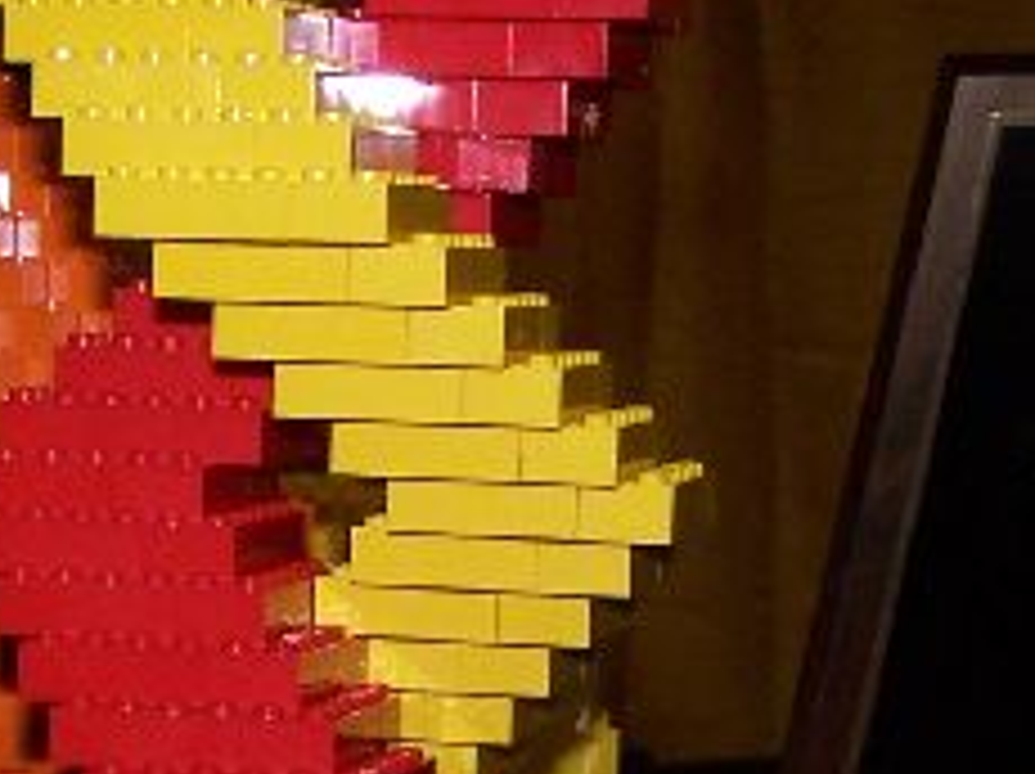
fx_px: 3913
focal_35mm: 131
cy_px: 346
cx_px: 414
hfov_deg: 15.1
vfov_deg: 11.3
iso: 140
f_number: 2.8
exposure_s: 1/60
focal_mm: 6.3
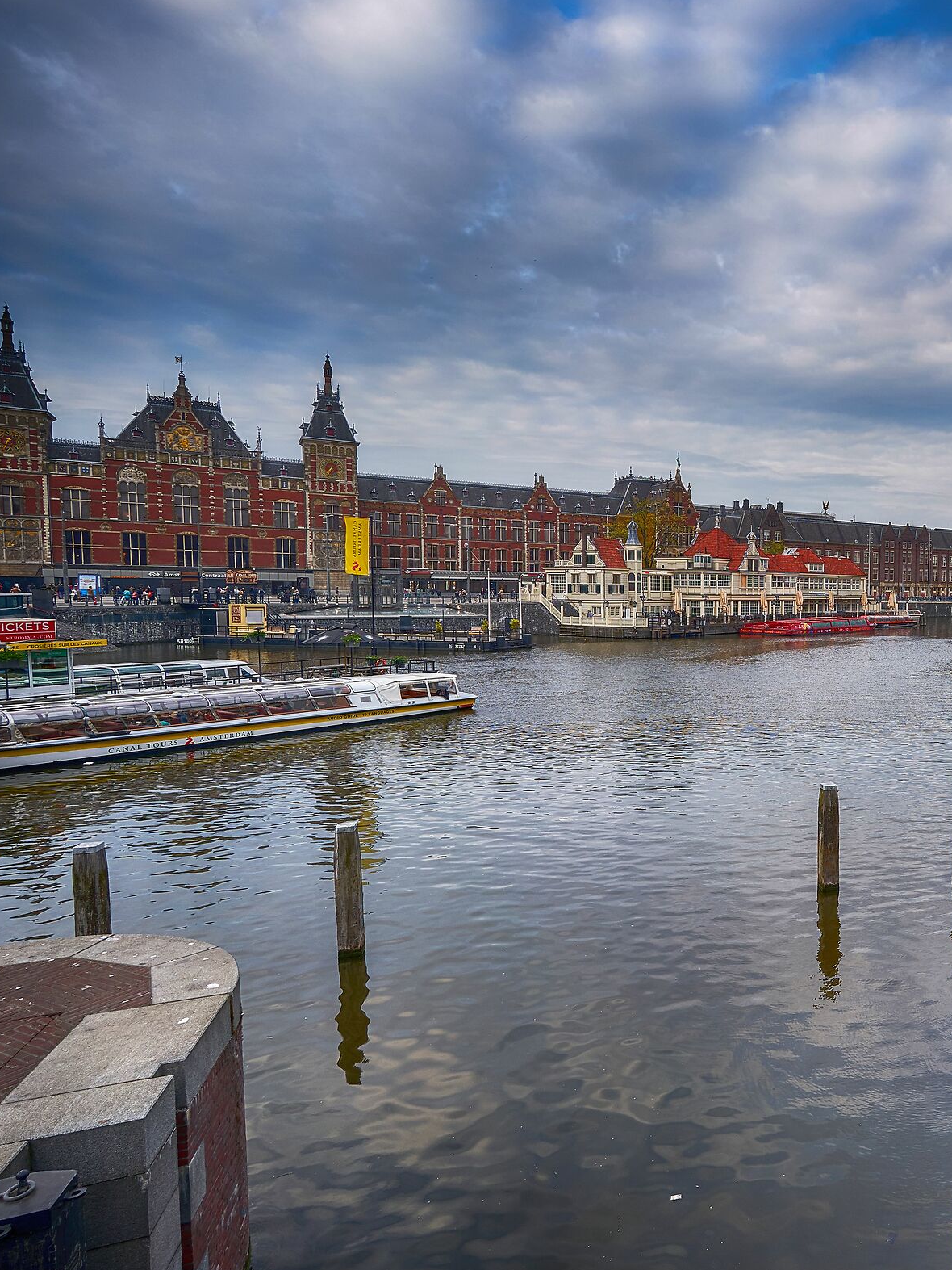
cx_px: 908
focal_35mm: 22
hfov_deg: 51.5
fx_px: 807
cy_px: 643
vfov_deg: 76.4
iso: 100
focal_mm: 15
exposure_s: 1/50
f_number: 7.1
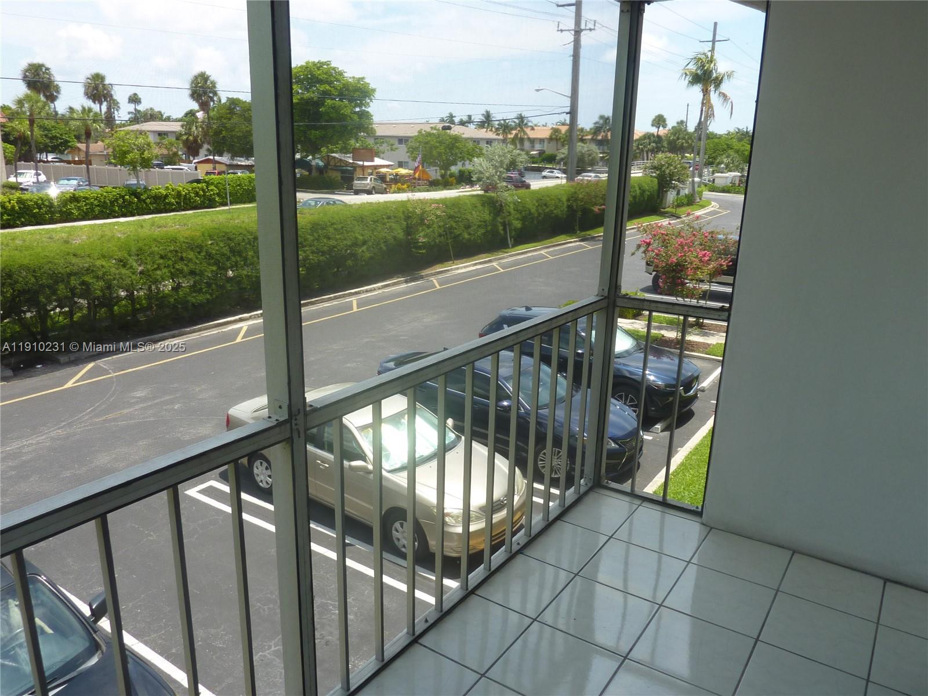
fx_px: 670
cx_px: 464
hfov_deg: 69.4
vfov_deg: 54.9
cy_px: 348
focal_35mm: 25
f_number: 4
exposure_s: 1/250
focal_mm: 4.1
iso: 80
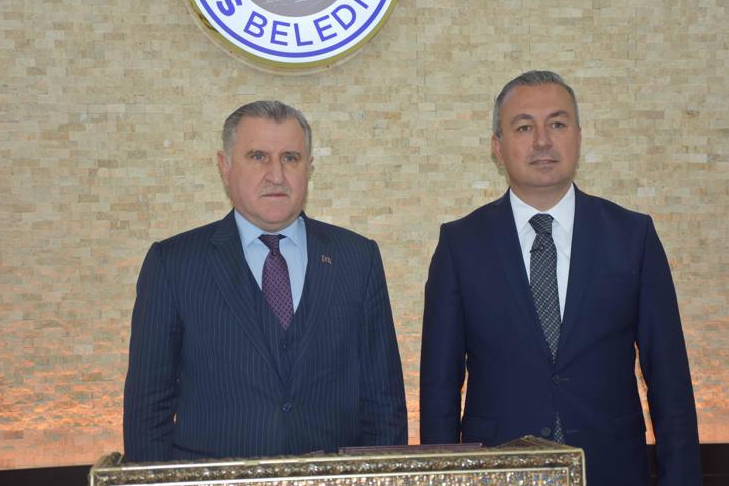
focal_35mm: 72
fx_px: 1448
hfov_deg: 28.3
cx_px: 375
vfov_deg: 19.0
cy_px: 253
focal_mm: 45
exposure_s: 1/60
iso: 560
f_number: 4.5
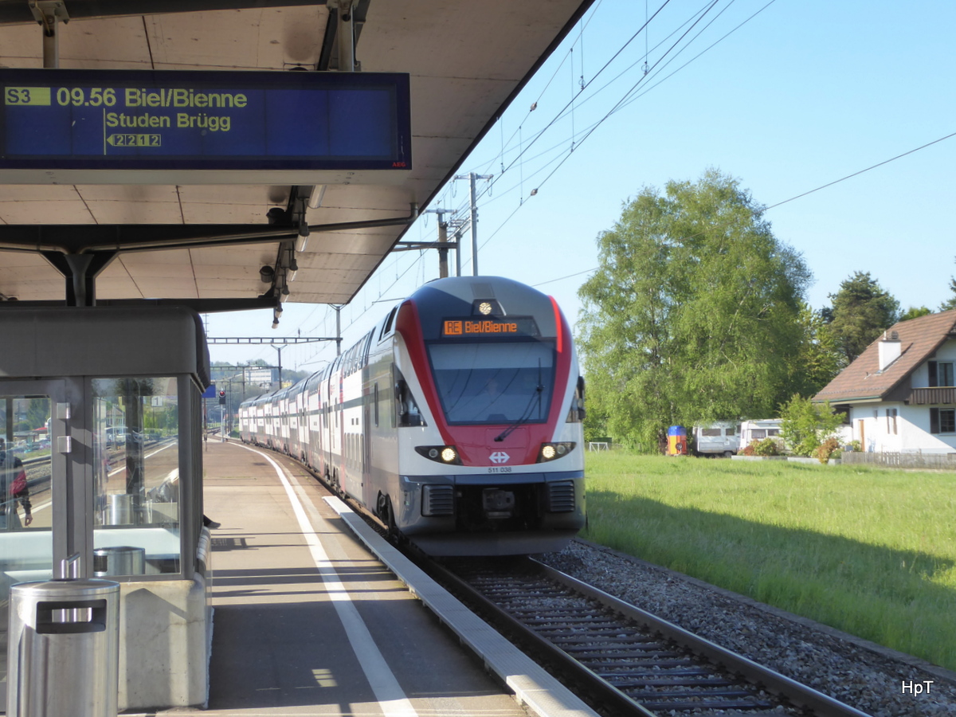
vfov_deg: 24.4
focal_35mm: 60
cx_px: 478
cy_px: 358
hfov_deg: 32.2
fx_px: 1657
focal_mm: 10.3
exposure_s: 1/200
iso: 125
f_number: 4.2
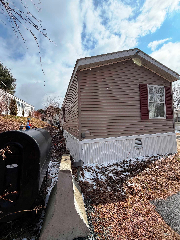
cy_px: 120
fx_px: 104
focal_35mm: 15
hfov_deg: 81.7
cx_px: 89
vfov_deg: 98.2
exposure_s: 1/1534
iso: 25
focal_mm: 2.22
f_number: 2.2
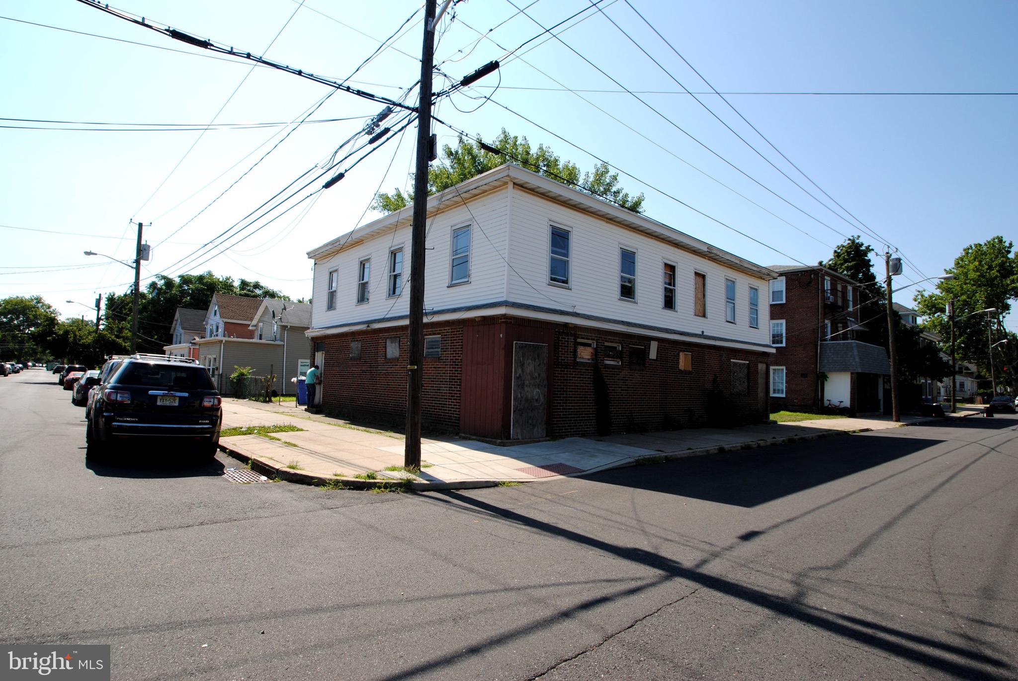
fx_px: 509
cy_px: 340
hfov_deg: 89.9
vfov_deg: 67.5
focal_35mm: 18
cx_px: 509
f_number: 7.1
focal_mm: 12
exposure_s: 1/200
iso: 100
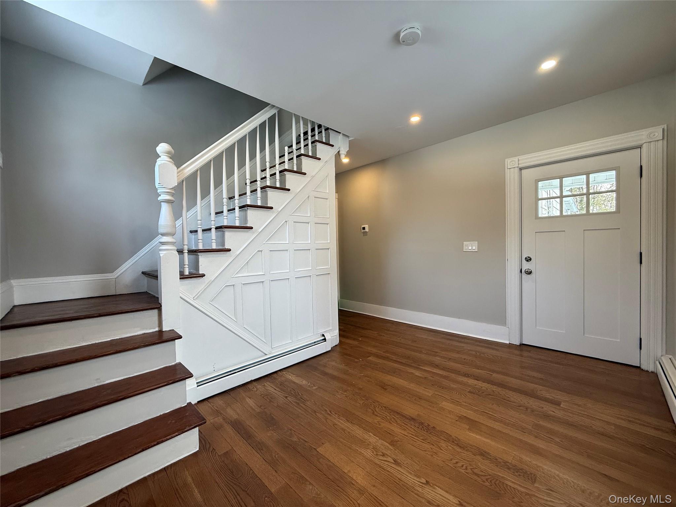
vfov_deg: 85.7
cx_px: 338
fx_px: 273
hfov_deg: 102.1
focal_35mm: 14
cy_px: 254
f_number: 2.2
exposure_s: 1/120
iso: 125
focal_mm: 2.22
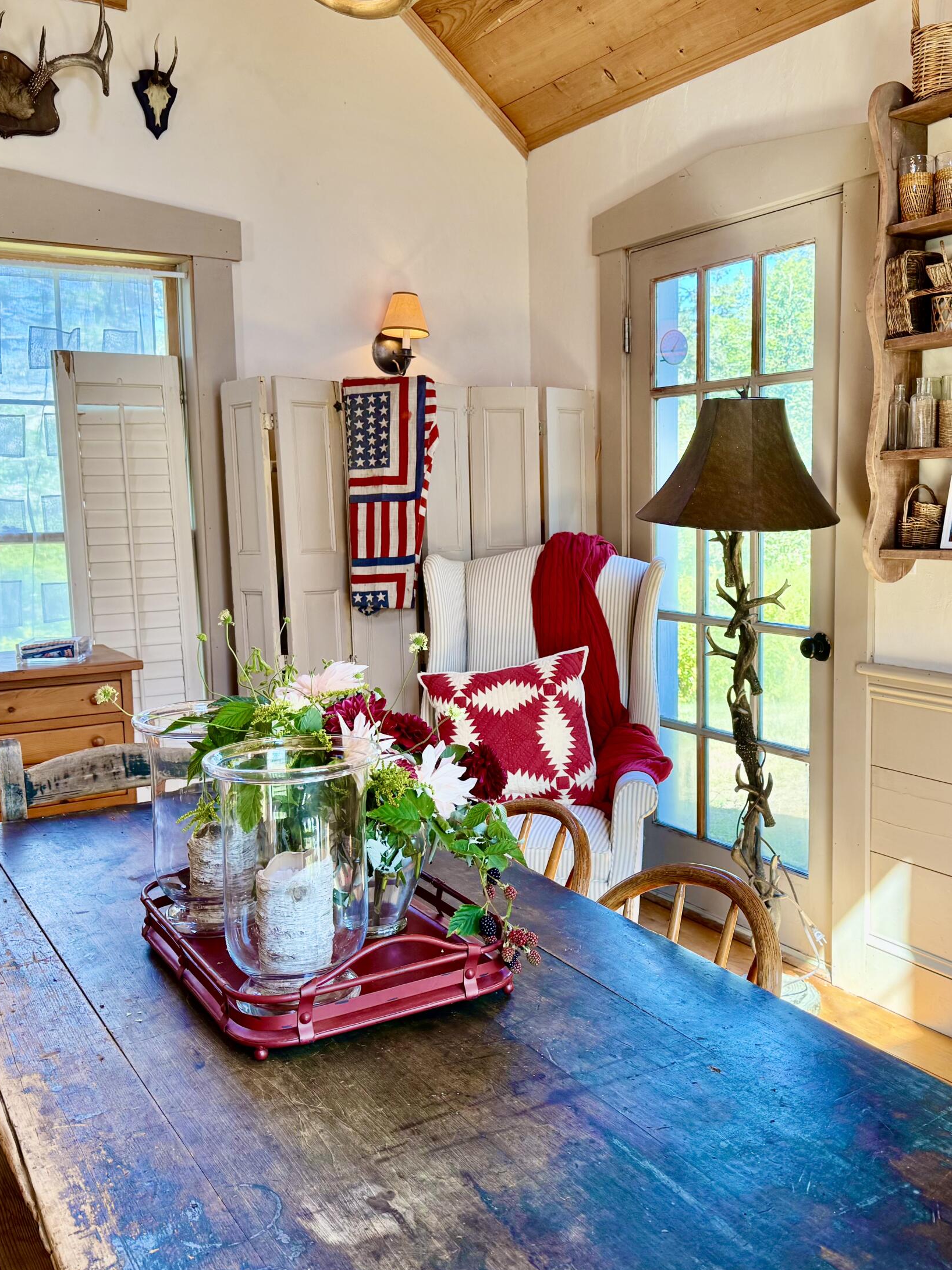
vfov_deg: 55.4
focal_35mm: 33
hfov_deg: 42.6
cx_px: 597
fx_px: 1210
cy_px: 636
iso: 100
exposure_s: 1/164
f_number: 1.78
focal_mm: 6.76
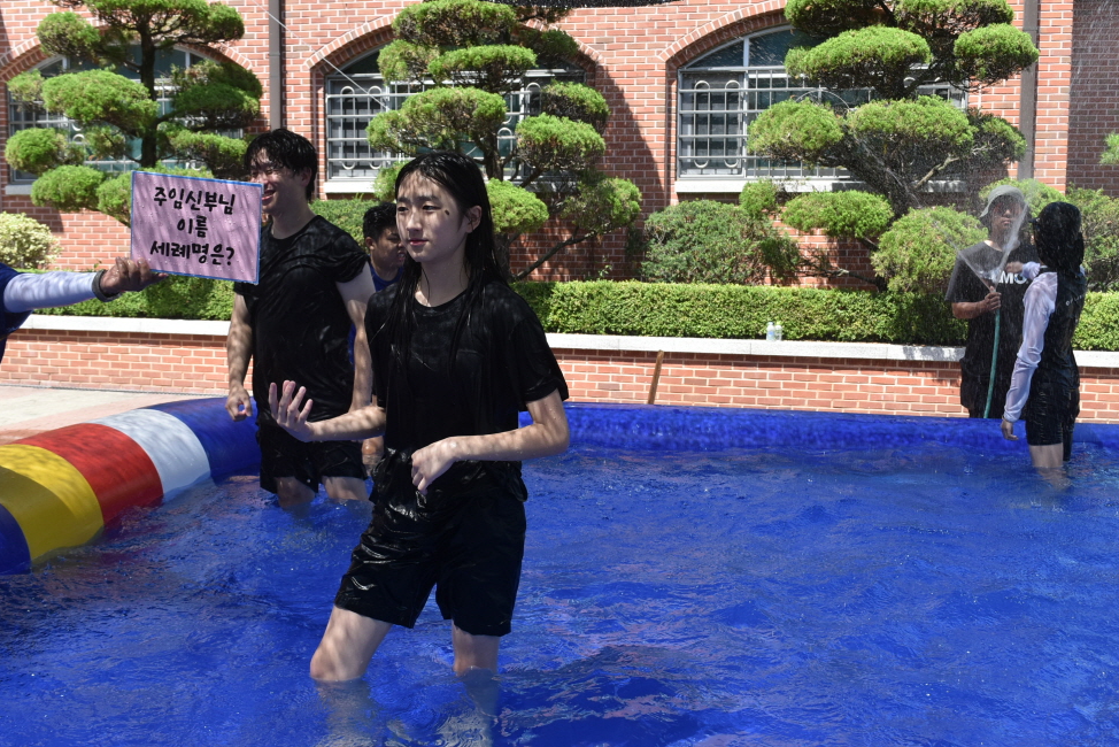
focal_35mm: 39
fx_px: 1197
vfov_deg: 34.6
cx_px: 568
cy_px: 365
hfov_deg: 50.1
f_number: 8
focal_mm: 25
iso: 280
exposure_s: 1/250
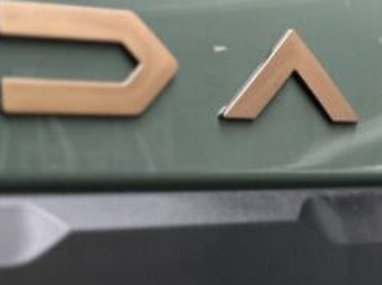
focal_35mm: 100
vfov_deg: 14.7
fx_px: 1102
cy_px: 220
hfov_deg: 19.2
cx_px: 356
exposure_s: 1/121
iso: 100
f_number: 1.78
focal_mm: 6.86
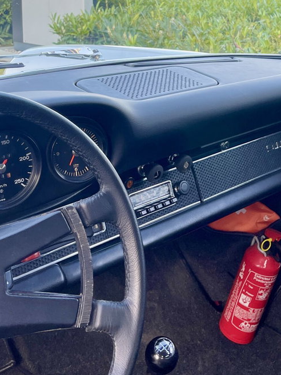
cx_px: 171
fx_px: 563
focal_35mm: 52
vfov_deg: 34.4
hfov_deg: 28.0
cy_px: 24
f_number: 1.6
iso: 50
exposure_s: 1/121
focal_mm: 5.1
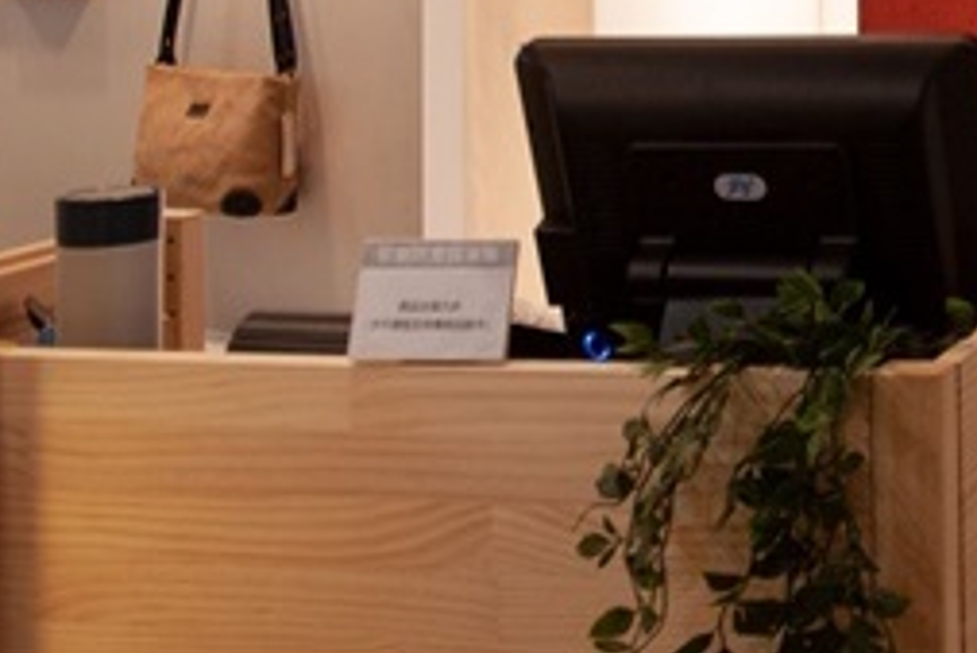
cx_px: 1352
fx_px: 2118
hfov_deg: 22.5
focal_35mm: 78
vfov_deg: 16.2
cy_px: -284
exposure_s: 1/250
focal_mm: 27
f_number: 5.6
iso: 1600
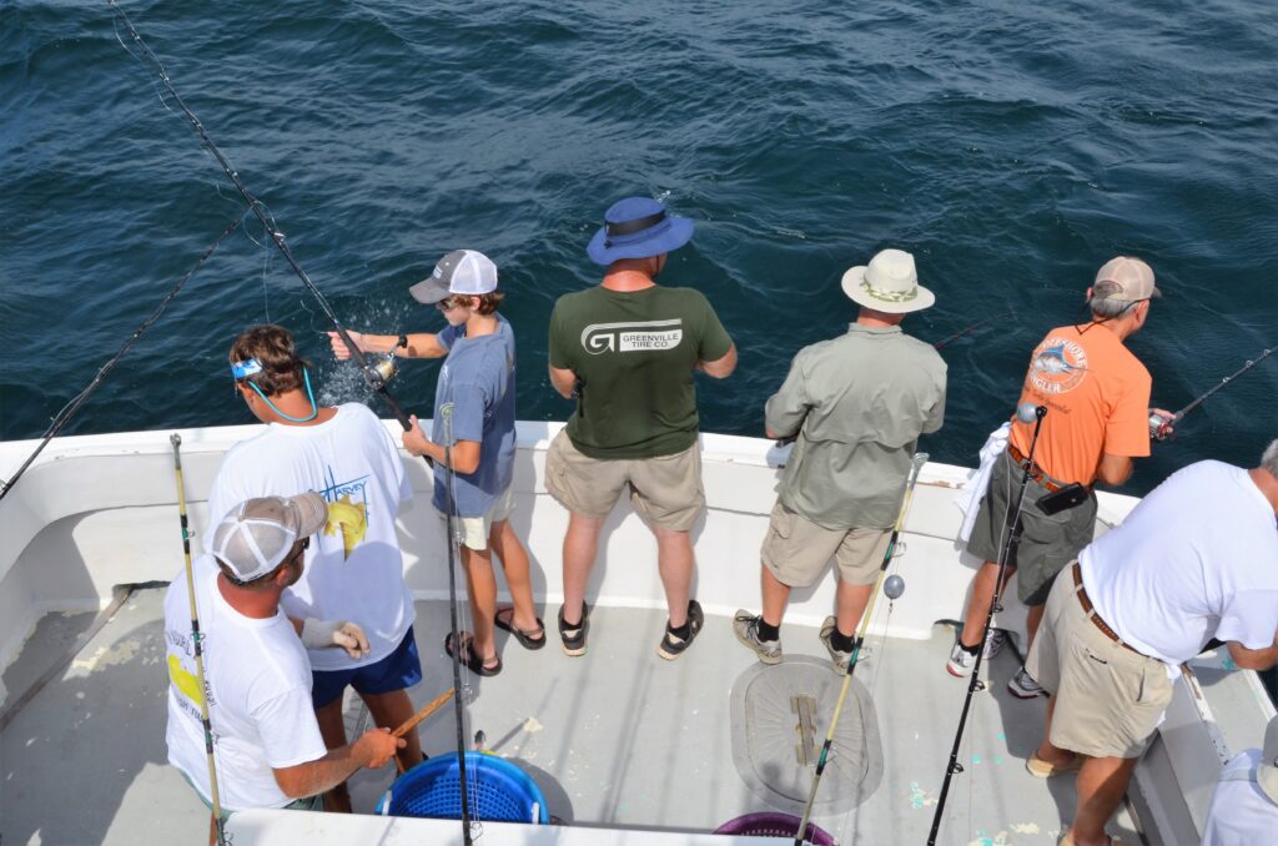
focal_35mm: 36
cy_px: 423
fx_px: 1275
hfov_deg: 53.2
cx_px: 639
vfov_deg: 36.7
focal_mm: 24
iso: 100
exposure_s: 1/200
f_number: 16
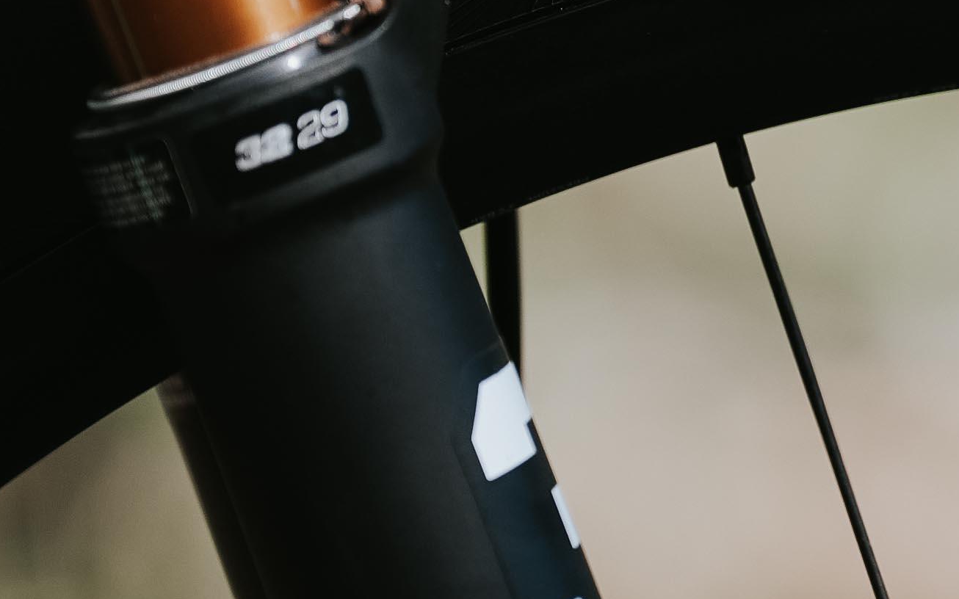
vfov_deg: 2.0
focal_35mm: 662
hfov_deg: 3.2
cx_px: 1315
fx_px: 17300
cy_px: -197
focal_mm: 200
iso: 160
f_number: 3.5
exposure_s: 1/800
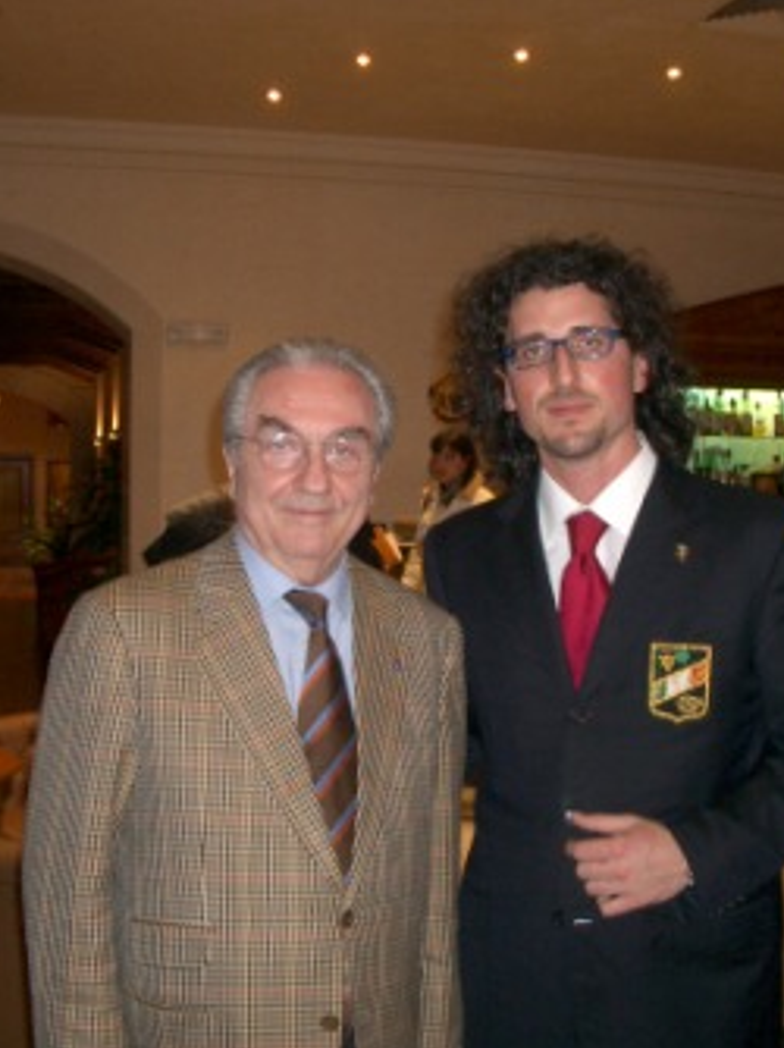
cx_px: 423
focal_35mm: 47
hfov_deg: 30.8
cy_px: 524
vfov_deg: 40.5
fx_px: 1421
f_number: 2.6
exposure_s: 1/40
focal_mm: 5.8
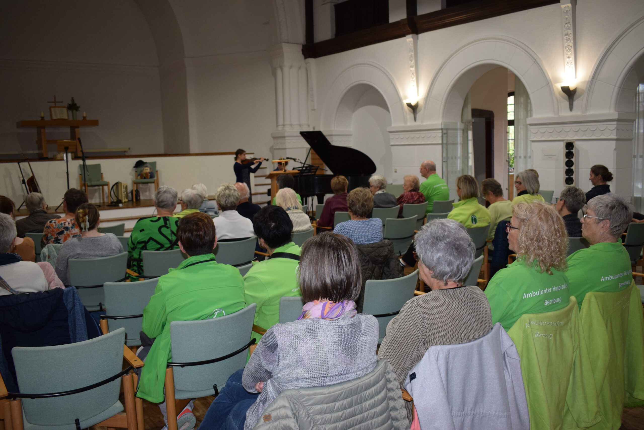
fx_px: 590
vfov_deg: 40.0
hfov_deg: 57.2
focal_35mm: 33
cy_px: 215
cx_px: 322
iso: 800
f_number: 4
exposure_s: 1/60
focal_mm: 22
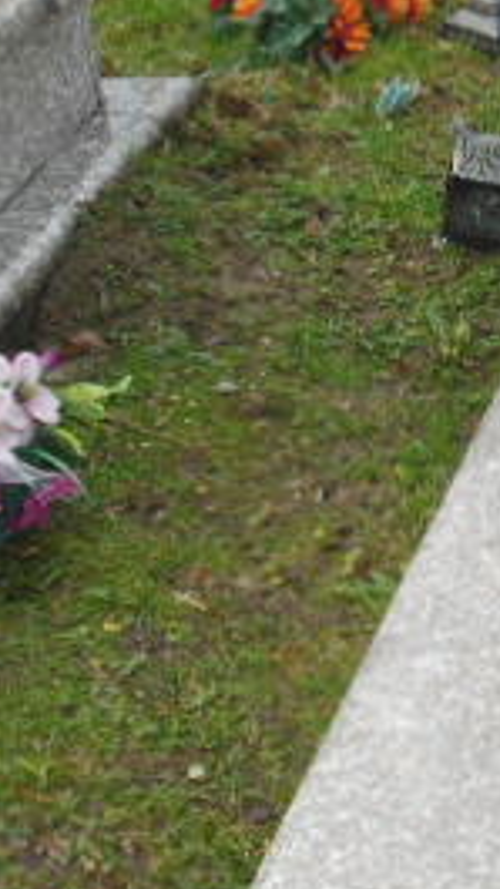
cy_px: 238
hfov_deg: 10.4
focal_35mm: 113
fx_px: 2664
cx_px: 748
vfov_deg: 18.8
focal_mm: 7.7
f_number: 3.8
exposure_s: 1/200
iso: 125
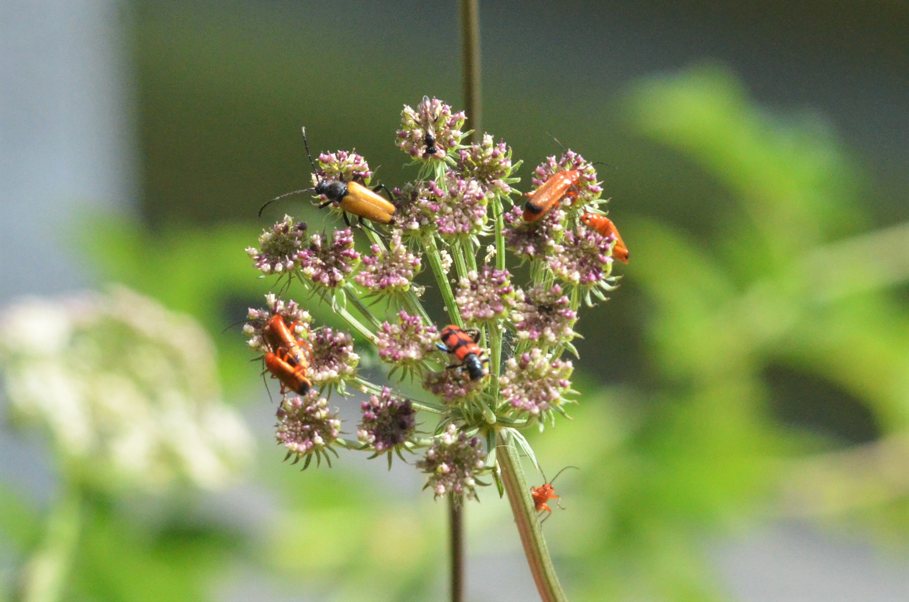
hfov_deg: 7.2
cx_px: 454
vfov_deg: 4.8
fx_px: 7181
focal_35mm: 285
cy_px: 301
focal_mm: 190
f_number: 11
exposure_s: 1/2000
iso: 2500
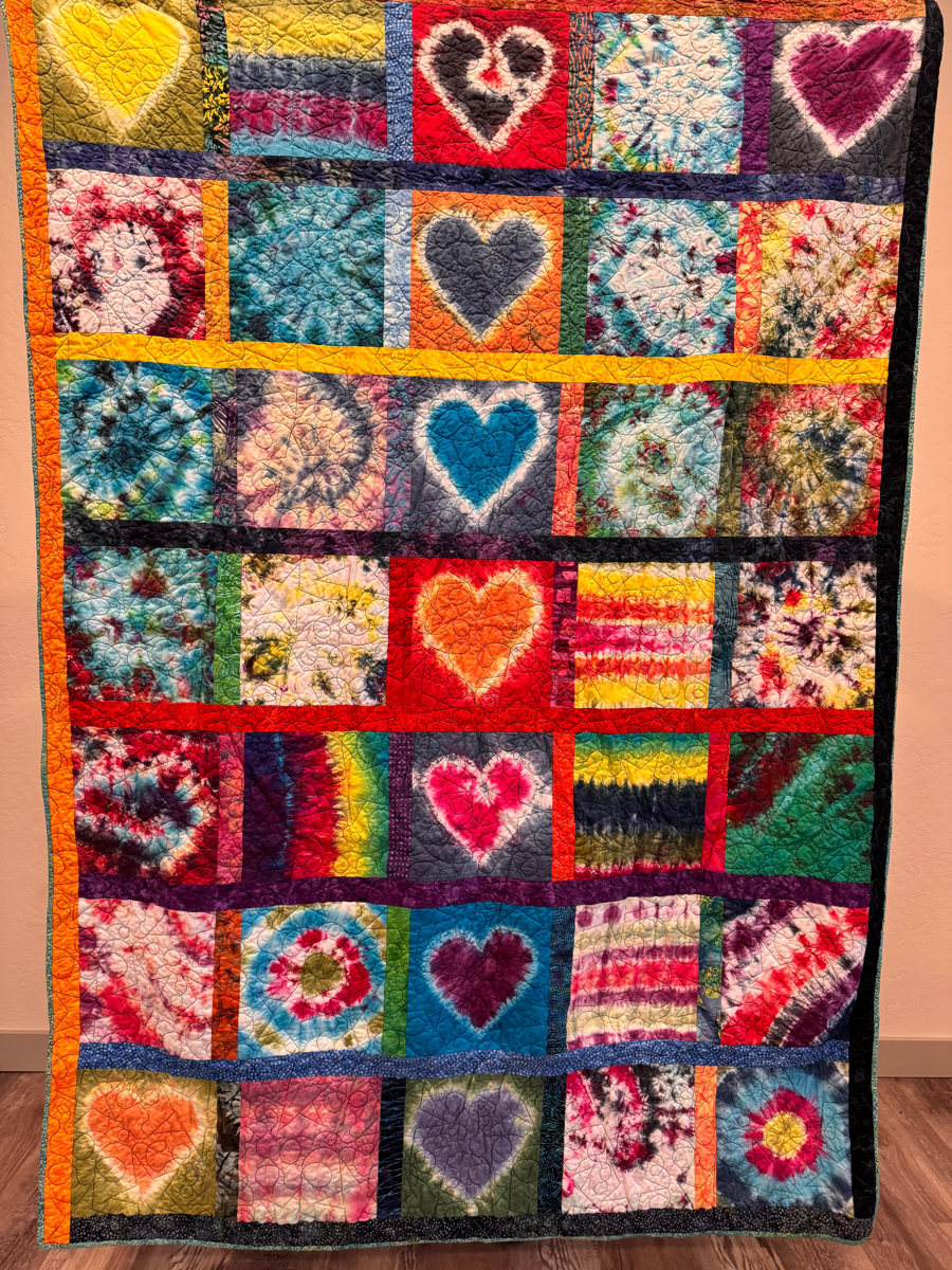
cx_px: 476
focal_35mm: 24
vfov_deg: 71.6
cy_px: 635
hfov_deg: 56.8
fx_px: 880
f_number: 1.78
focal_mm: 6.76
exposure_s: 1/60
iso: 250
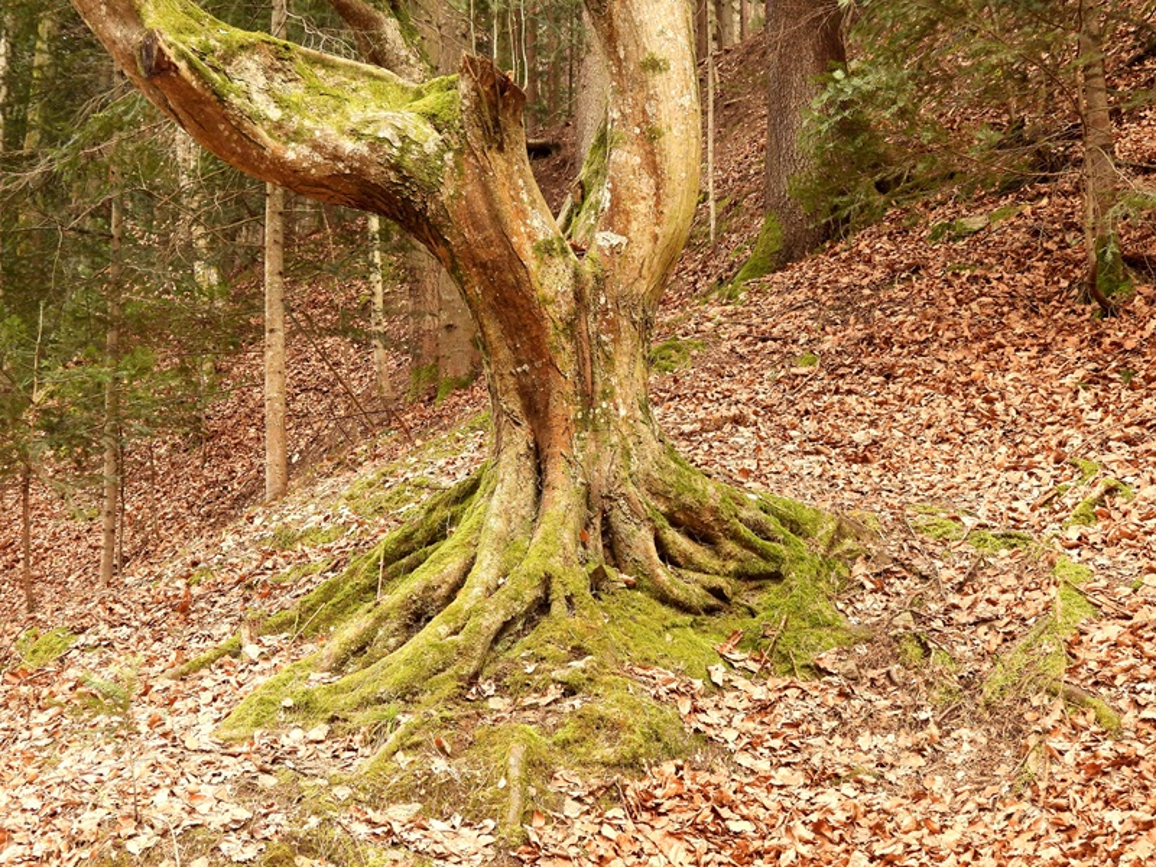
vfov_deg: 26.6
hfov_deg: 34.9
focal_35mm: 55
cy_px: 434
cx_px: 578
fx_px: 1837
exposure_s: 1/80
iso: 100
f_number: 3.5
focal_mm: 9.8
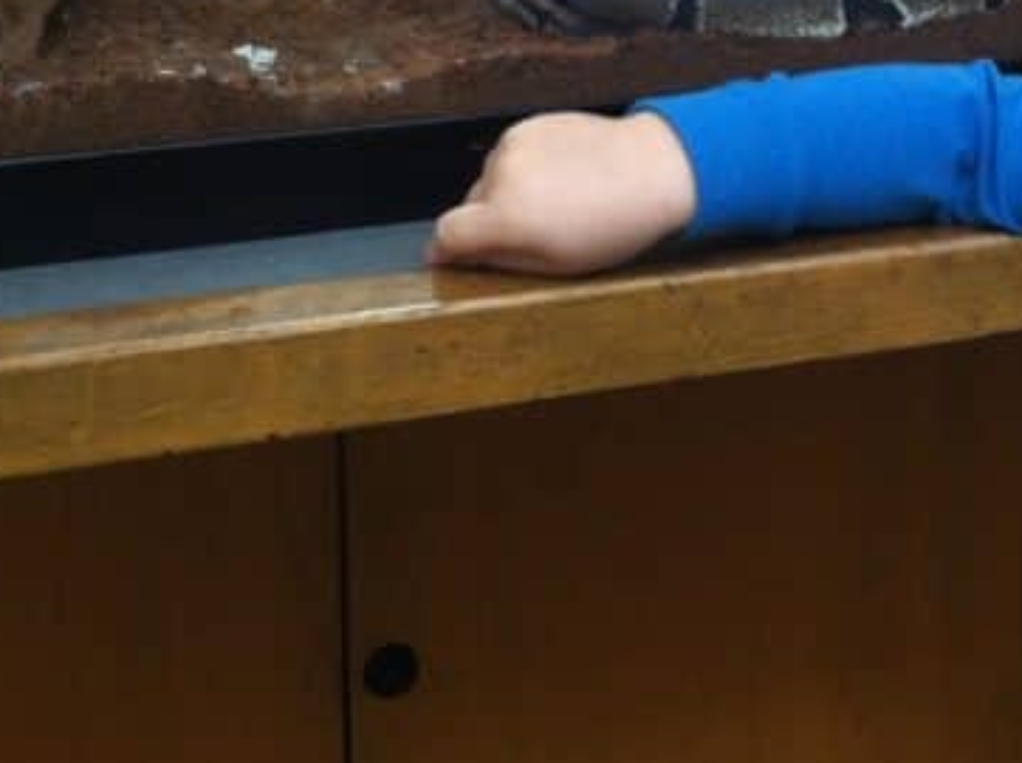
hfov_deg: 19.7
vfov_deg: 14.8
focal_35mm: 99
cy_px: 191
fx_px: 2917
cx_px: 816
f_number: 2.8
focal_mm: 3.85
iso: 80
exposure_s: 1/27
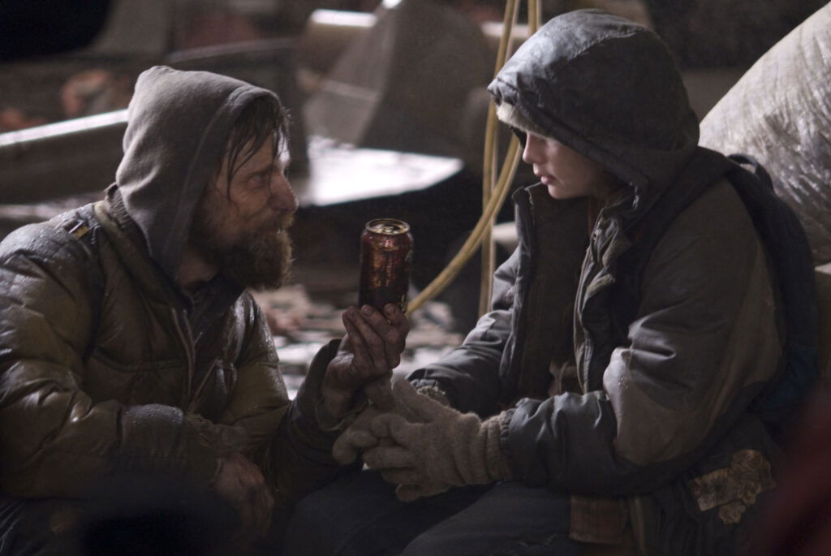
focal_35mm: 158
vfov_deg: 8.7
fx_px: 3639
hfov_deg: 13.0
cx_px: 416
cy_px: 278
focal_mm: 105
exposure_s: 1/15
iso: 400
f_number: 2.8
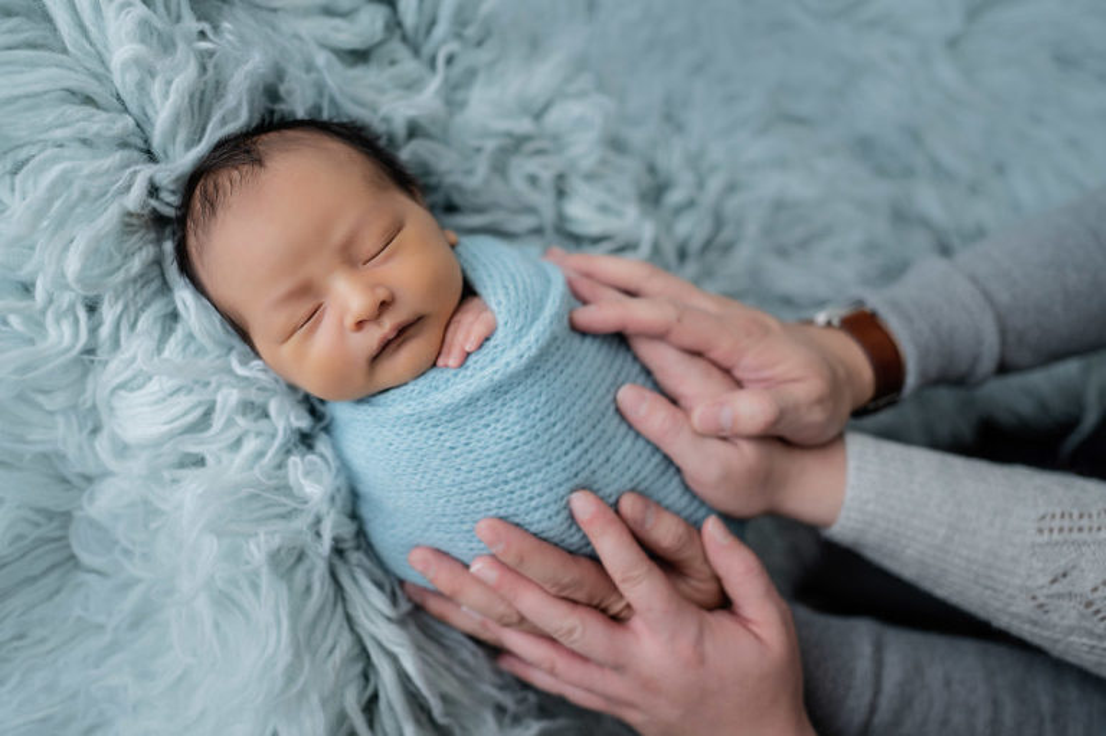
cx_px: 553
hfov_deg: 73.8
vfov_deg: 53.1
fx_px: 737
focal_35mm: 24
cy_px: 368
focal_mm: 24
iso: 200
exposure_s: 1/200
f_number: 1.8
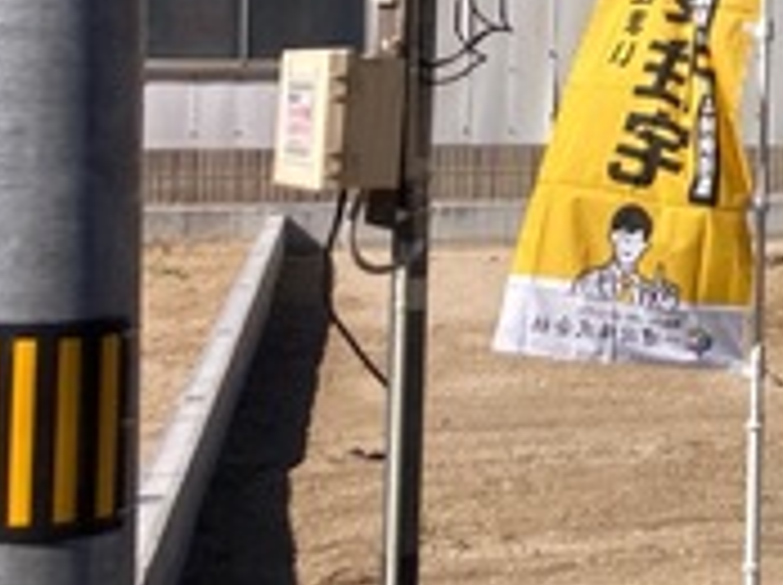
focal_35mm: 103
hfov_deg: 16.1
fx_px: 2327
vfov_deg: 14.2
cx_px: 1408
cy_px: 32
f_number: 1.8
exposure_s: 1/2525
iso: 20
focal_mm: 3.99
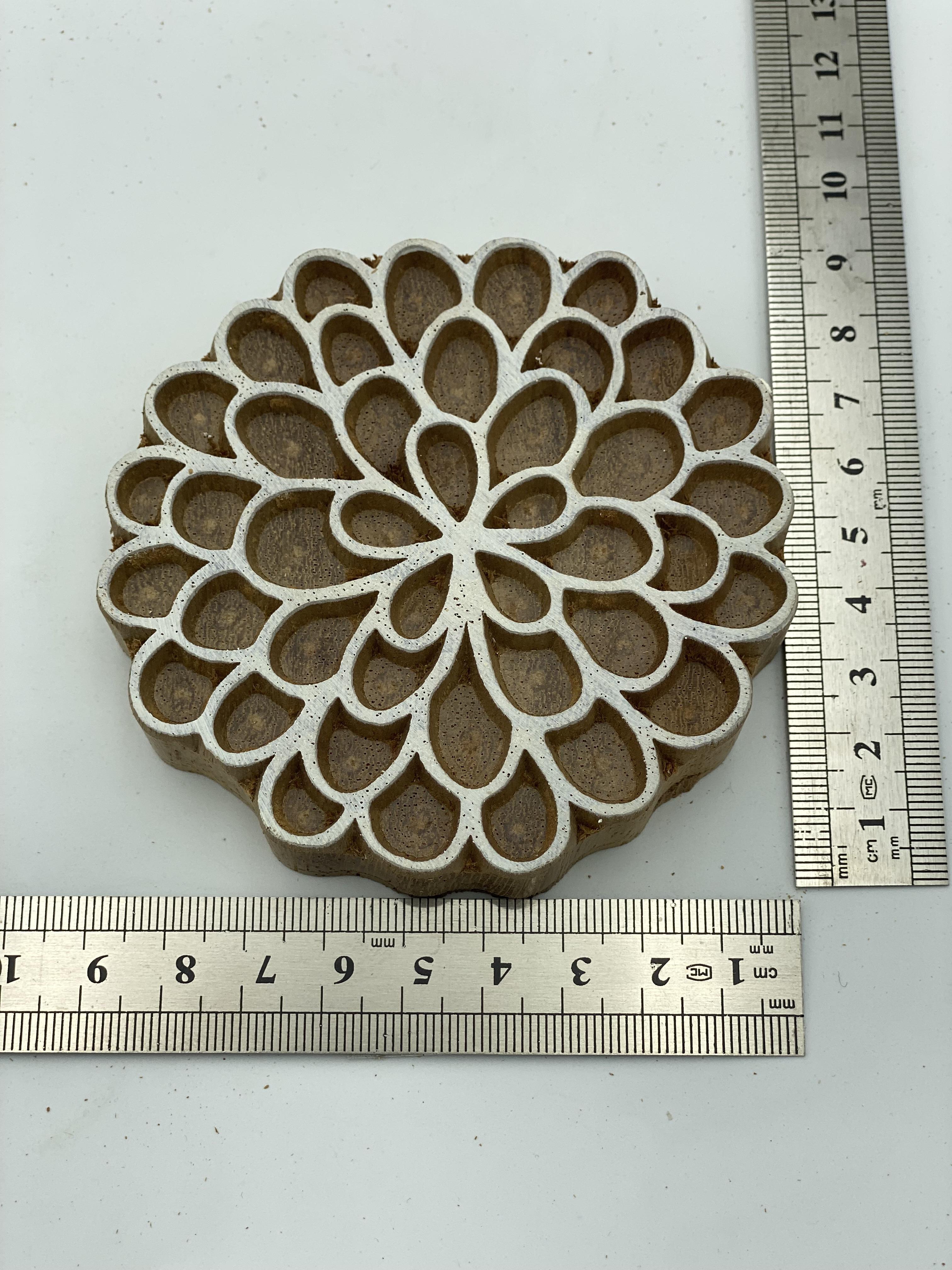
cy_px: 635
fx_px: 1907
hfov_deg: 28.0
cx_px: 476
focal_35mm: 52
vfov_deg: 36.8
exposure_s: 1/571
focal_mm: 6
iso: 20
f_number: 2
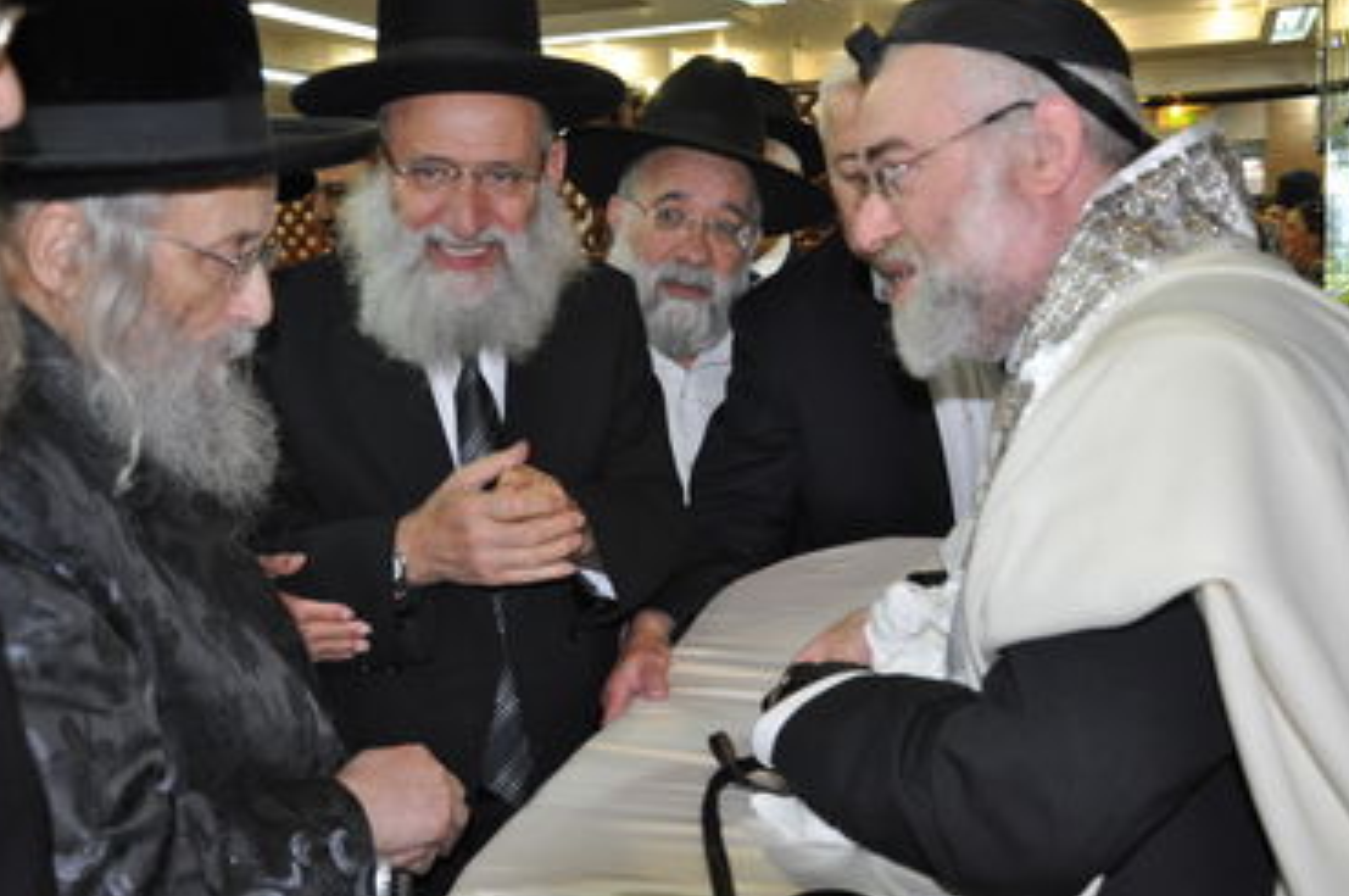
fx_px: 1459
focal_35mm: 39
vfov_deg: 34.1
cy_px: 444
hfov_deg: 49.6
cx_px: 698
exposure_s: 1/60
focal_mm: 24
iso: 800
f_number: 3.8
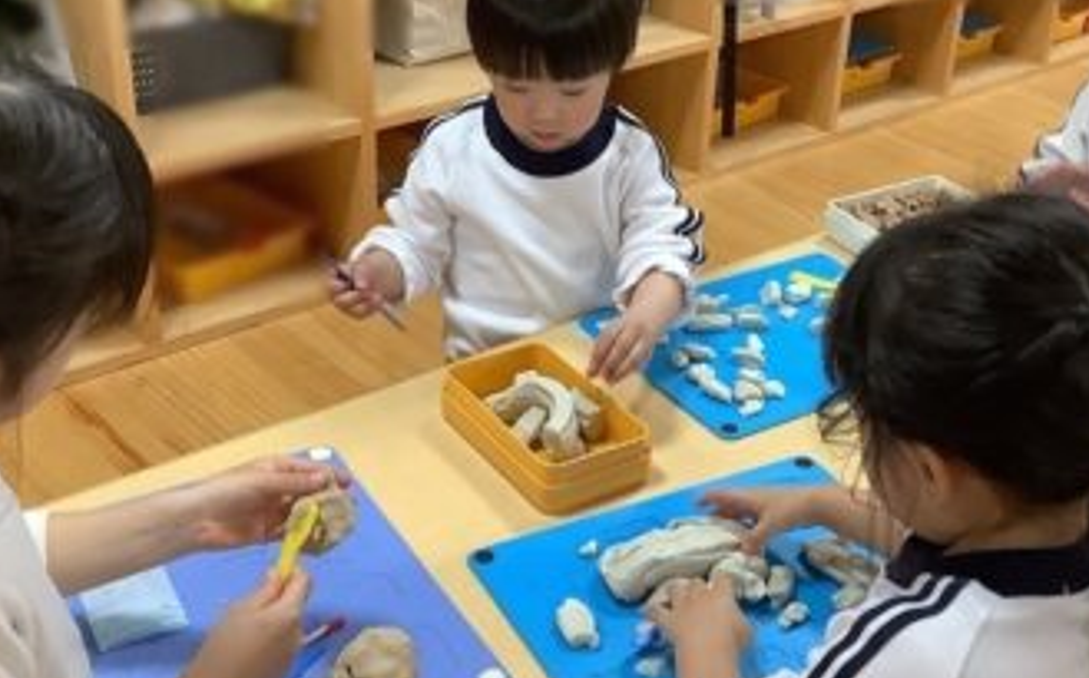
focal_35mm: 50
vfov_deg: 25.8
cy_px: 293
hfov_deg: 40.2
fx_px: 1483
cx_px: 632
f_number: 2.4
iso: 160
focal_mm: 3.3
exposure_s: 1/60
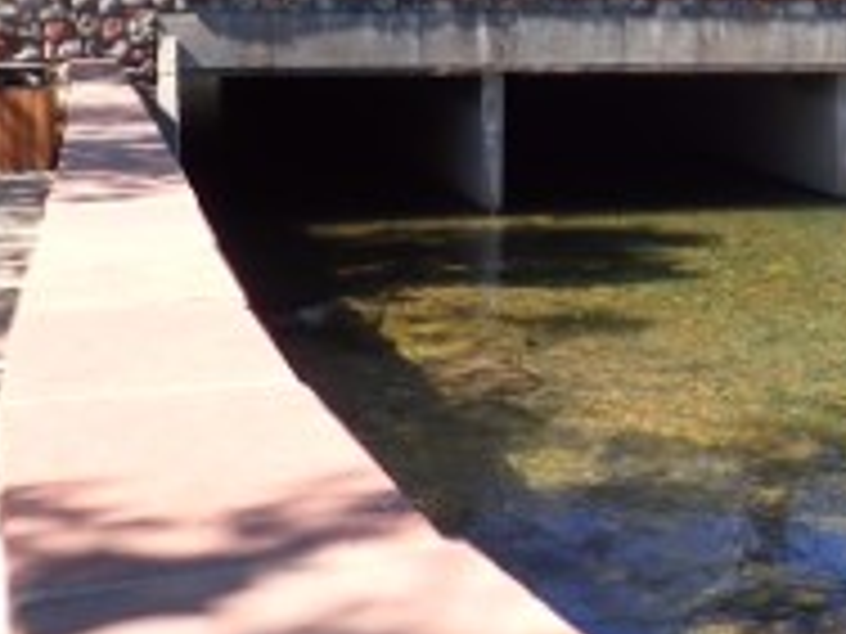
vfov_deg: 22.2
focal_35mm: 64
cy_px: 27
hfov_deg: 29.8
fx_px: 1564
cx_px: 626
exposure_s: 1/100
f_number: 5.6
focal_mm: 4.5
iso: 100
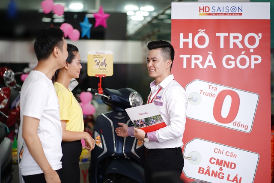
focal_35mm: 85
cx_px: 137
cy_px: 92
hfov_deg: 23.9
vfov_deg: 16.1
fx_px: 647
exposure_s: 1/100
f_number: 1.8
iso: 80
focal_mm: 85
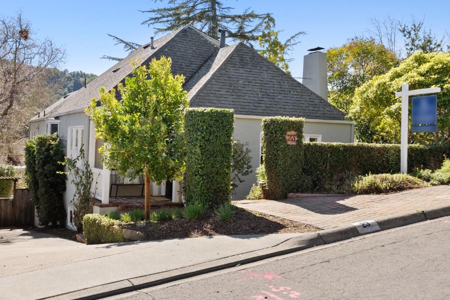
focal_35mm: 36
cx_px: 178
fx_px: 450
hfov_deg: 52.7
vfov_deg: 36.8
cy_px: 136
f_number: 8
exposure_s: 1/250
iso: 400
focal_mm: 27
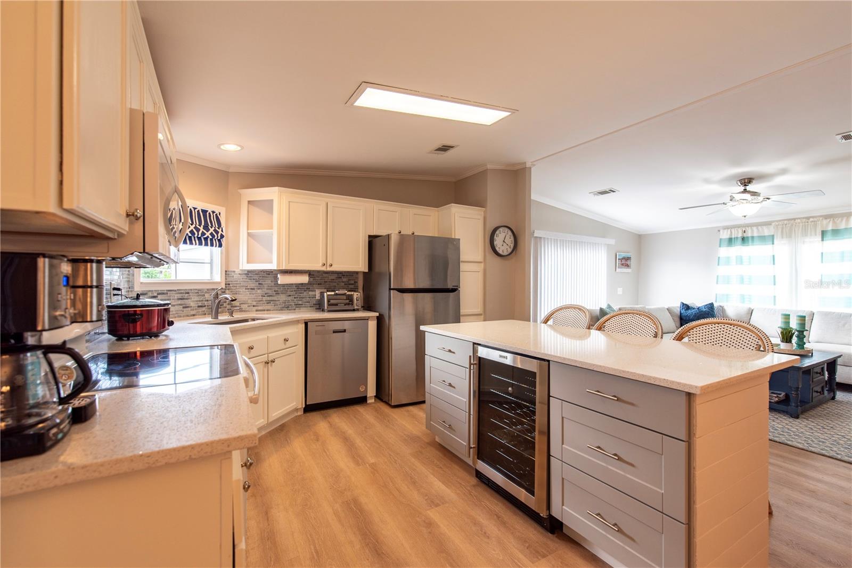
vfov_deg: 77.3
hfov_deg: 100.4
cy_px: 284
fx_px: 355
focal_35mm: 15
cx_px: 426
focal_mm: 15
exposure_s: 1/80
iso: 100
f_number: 4.5
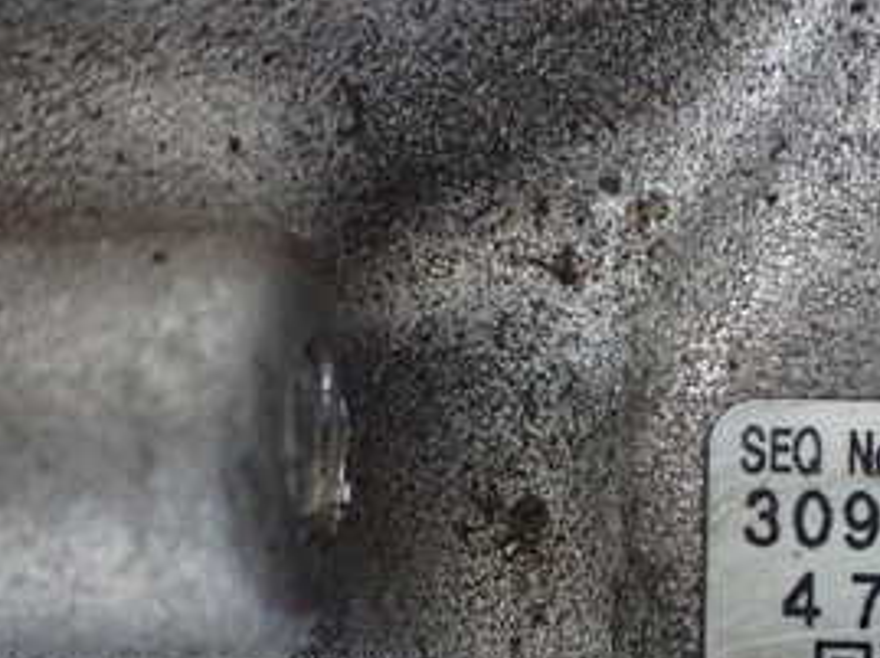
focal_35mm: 67
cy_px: 655
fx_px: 1701
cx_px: 769
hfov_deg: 28.1
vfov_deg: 21.1
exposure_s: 1/50
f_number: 2.3
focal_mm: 5.4
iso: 800
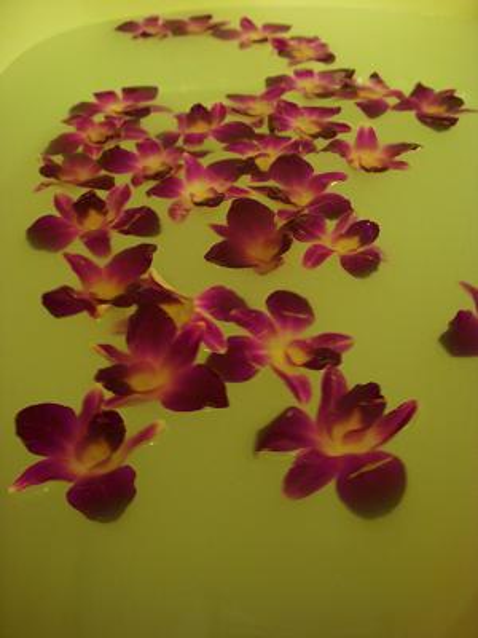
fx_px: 700
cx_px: 239
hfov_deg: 37.7
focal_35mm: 38
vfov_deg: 49.0
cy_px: 319
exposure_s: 1/8
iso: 200
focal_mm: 6.3
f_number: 3.3
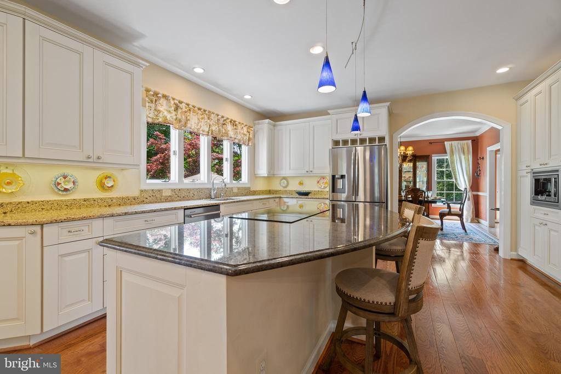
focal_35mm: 15
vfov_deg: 77.3
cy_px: 187
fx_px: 234
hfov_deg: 100.4
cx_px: 280
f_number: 7.1
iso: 160
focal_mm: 10
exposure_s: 1/4
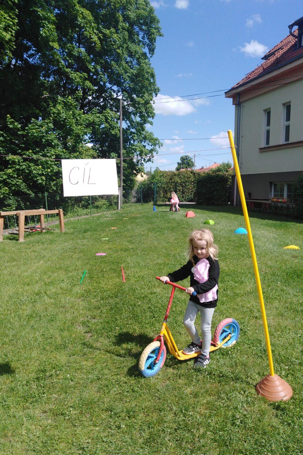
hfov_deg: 46.4
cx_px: 148
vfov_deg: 65.5
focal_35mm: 28
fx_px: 353
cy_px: 225
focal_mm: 3.46
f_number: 2.2
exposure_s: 1/1015
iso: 100
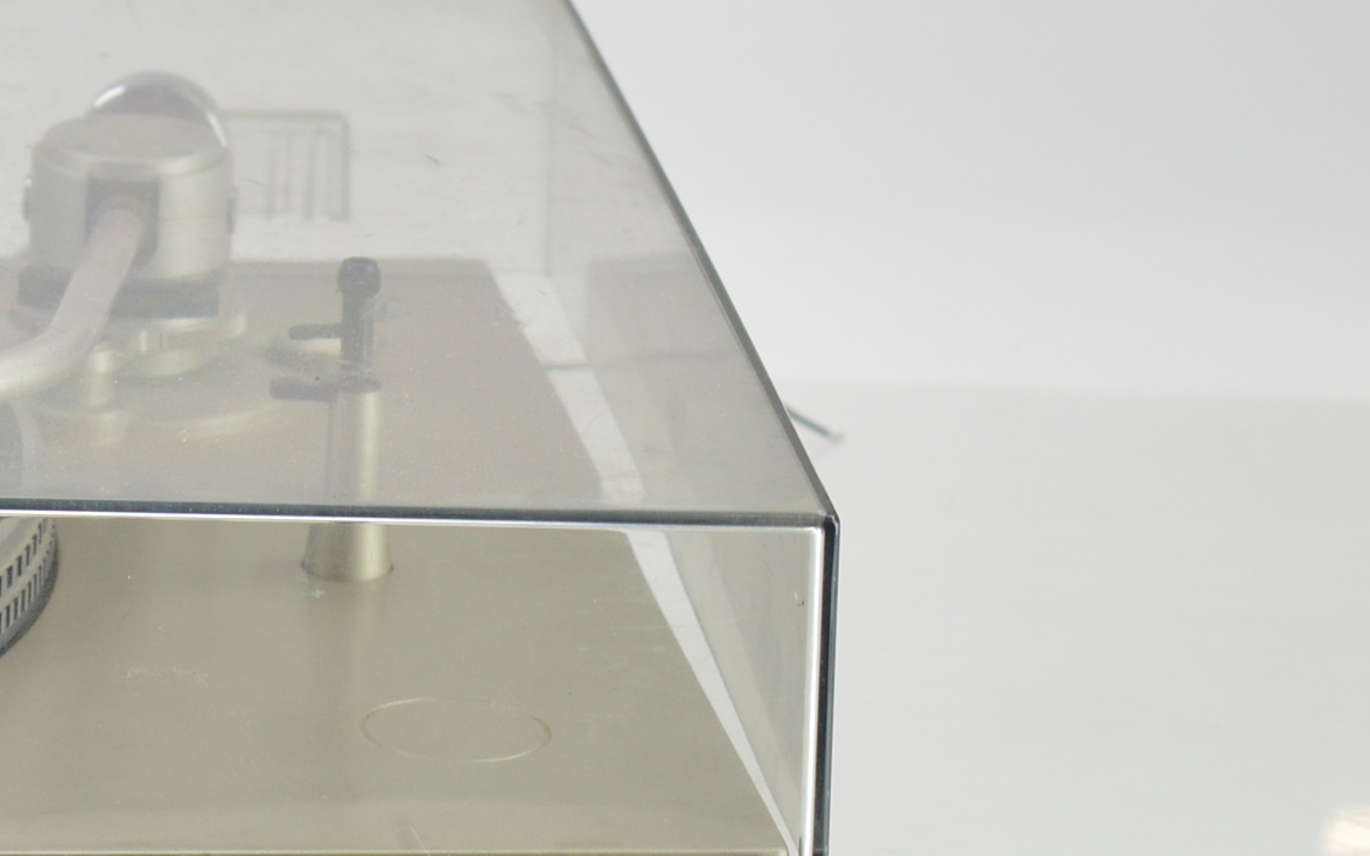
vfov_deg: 6.1
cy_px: 419
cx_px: -299
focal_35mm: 215
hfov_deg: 9.6
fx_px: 8040
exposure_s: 1/50
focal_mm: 55
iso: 400
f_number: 5.6
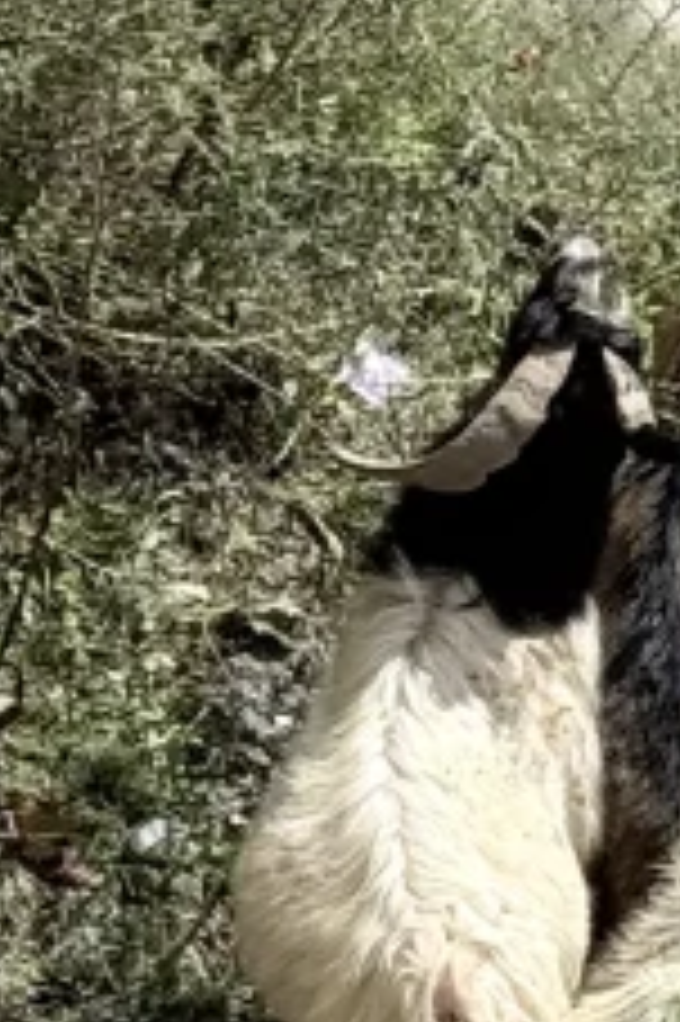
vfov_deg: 6.5
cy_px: 446
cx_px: 1954
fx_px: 8995
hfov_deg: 4.2
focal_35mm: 317
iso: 64
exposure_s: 1/2976
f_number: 1.78
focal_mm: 6.76
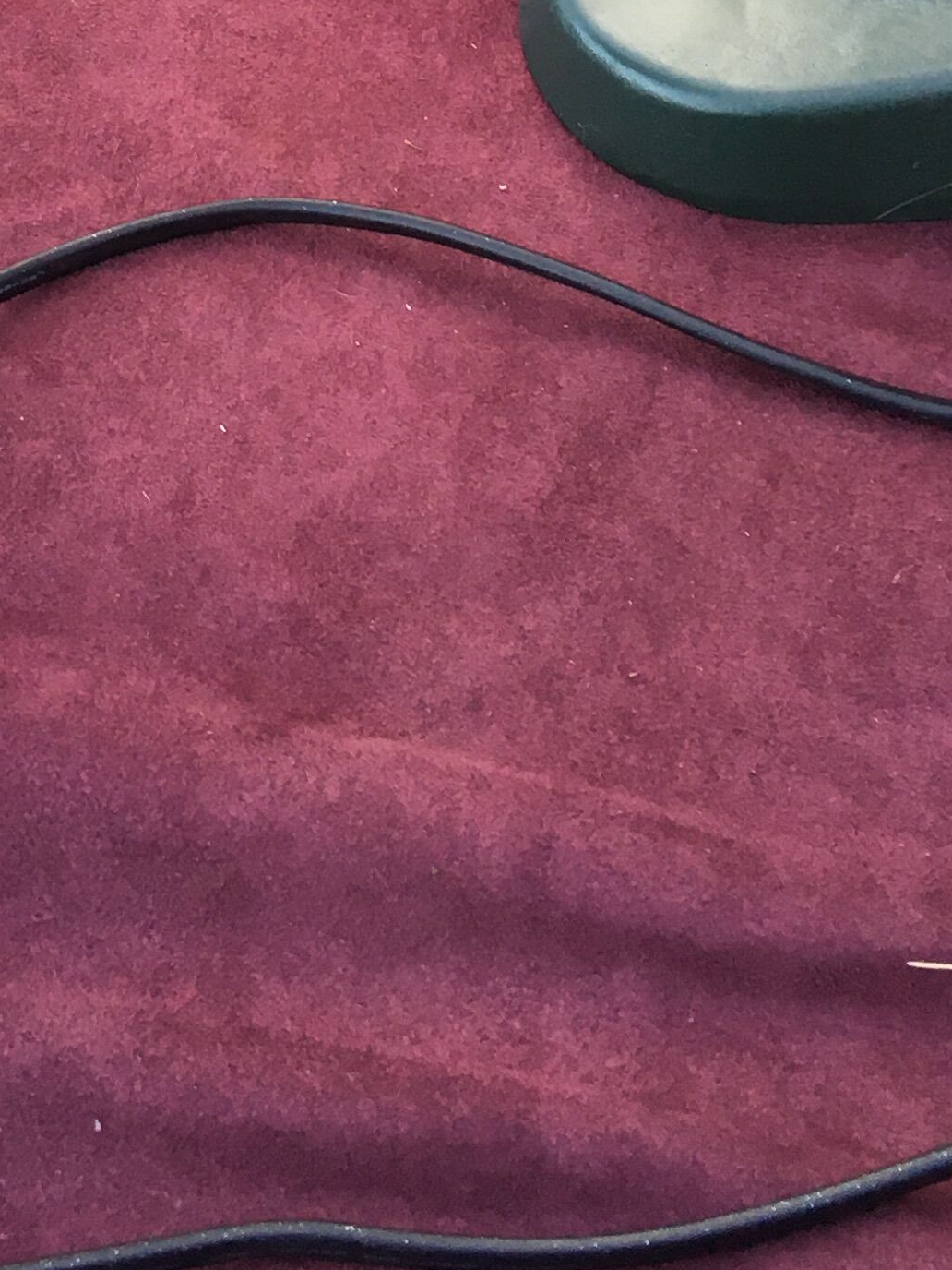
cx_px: 149
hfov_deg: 17.2
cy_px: -520
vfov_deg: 20.4
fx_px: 3117
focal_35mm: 85
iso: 32
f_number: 2.2
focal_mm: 4.15
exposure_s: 1/33
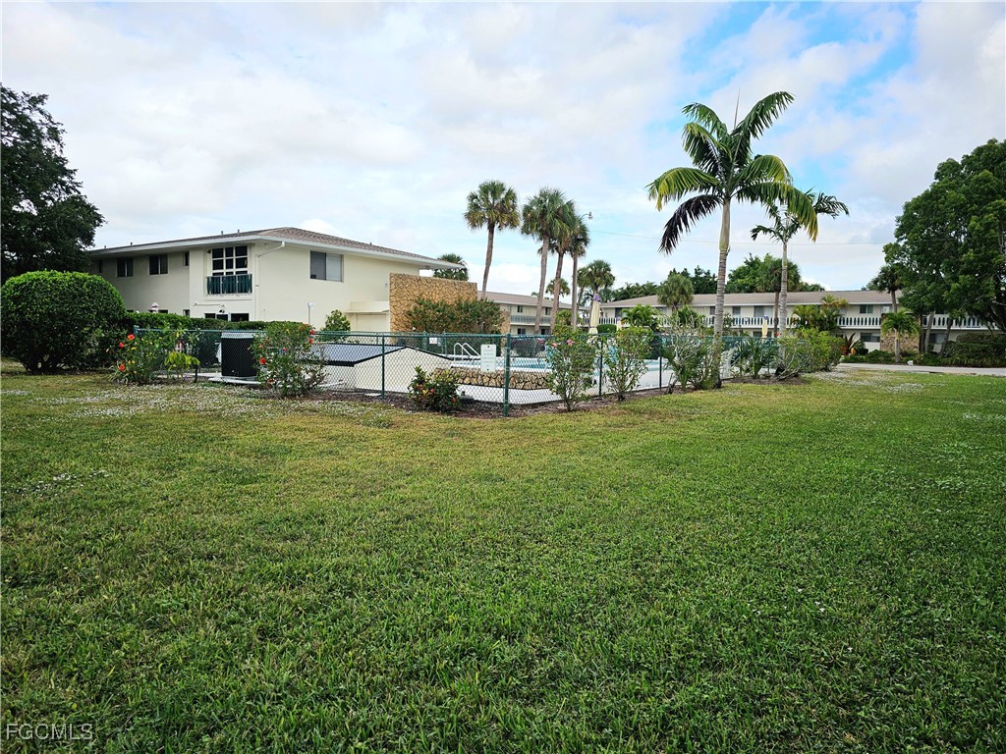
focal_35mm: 23
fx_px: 668
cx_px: 503
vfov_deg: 58.9
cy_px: 377
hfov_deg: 73.9
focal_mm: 6.3
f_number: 1.7
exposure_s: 1/667
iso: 10
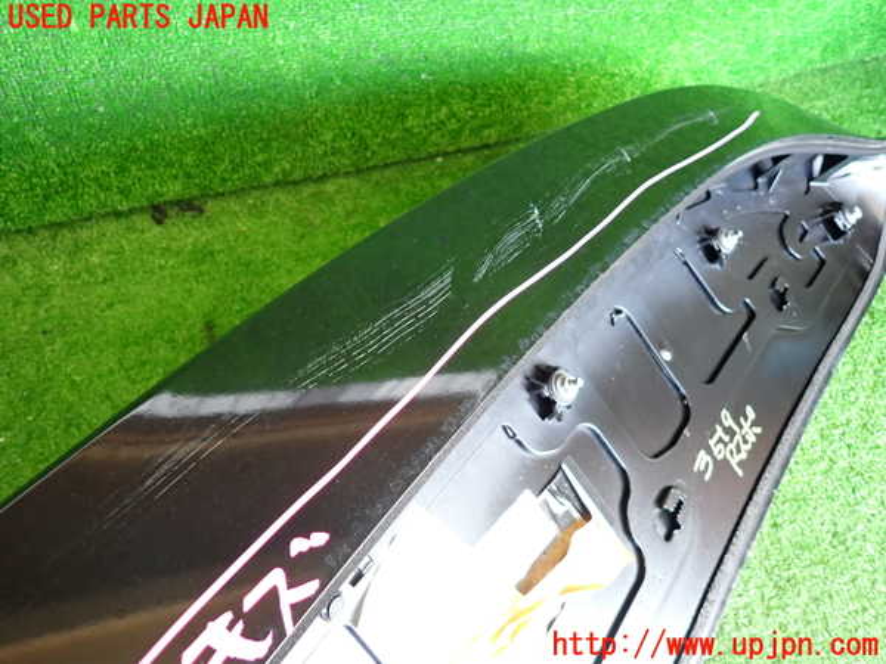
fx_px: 640
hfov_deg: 69.4
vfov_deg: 54.9
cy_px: 332
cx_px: 443
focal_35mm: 25
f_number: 2
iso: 250
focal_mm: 4.5
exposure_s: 1/30
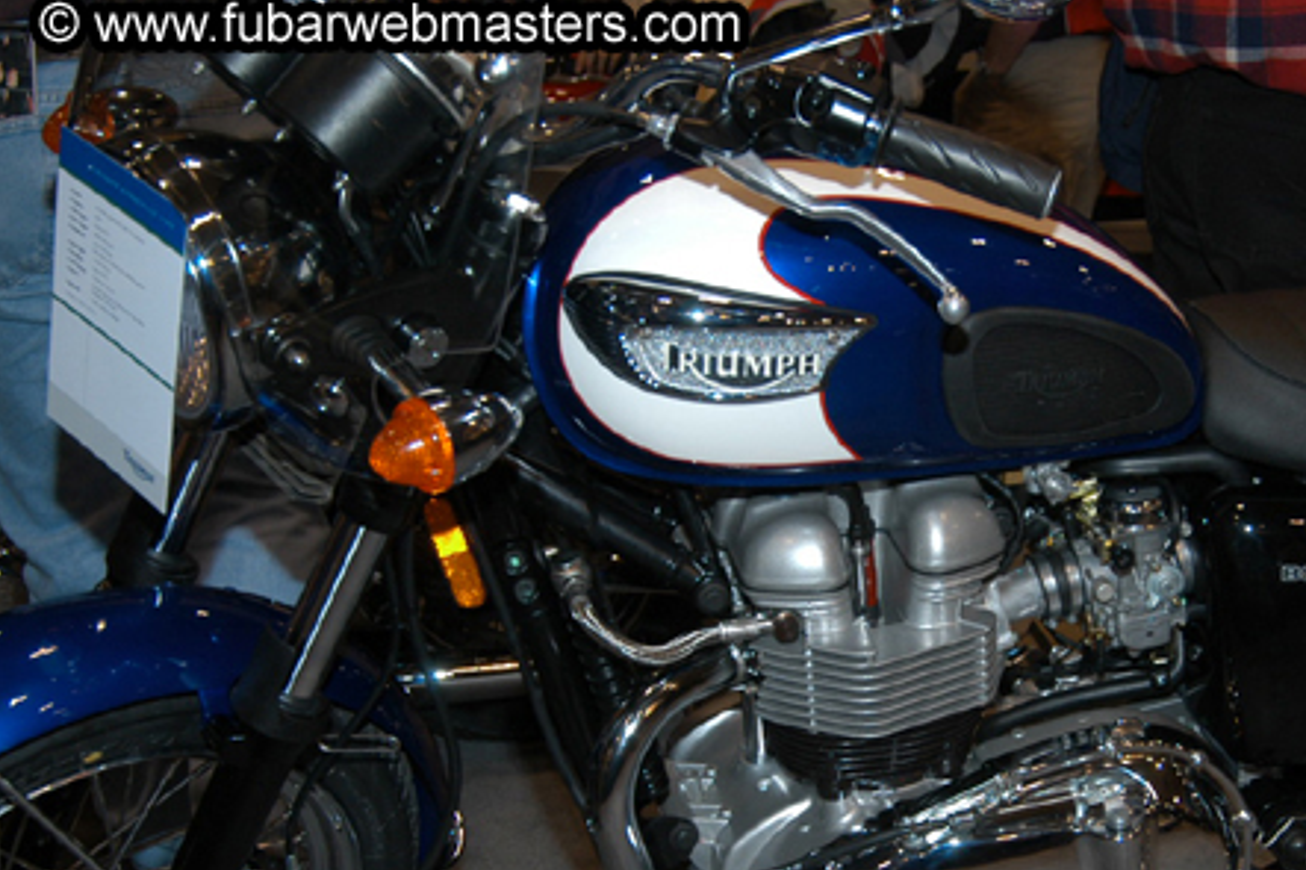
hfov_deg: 35.5
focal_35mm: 55
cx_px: 971
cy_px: 646
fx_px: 1994
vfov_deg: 24.3
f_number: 5
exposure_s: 1/60
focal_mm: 24
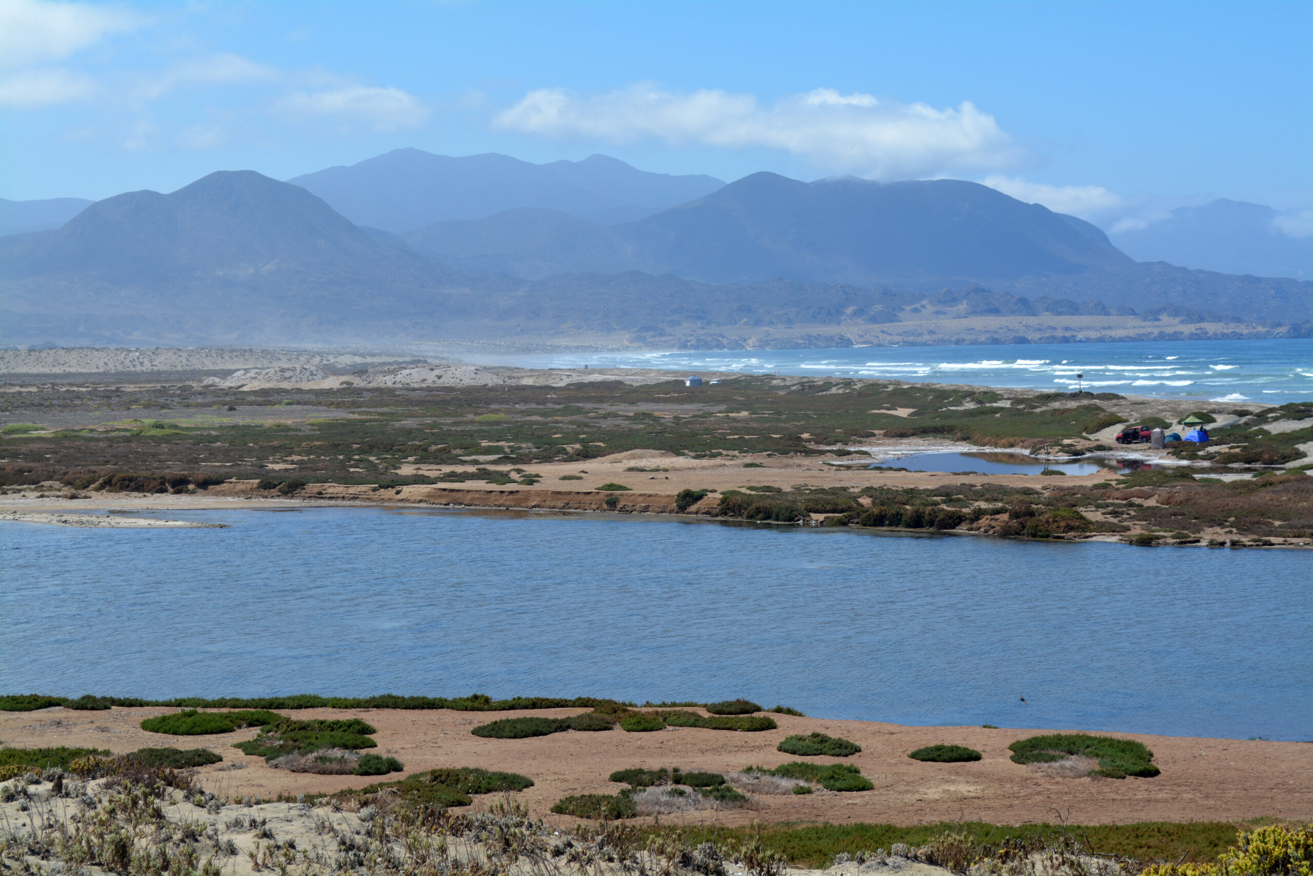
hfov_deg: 28.1
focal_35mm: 72
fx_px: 2626
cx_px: 656
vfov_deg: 18.9
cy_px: 438
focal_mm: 48
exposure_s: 1/250
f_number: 8
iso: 100
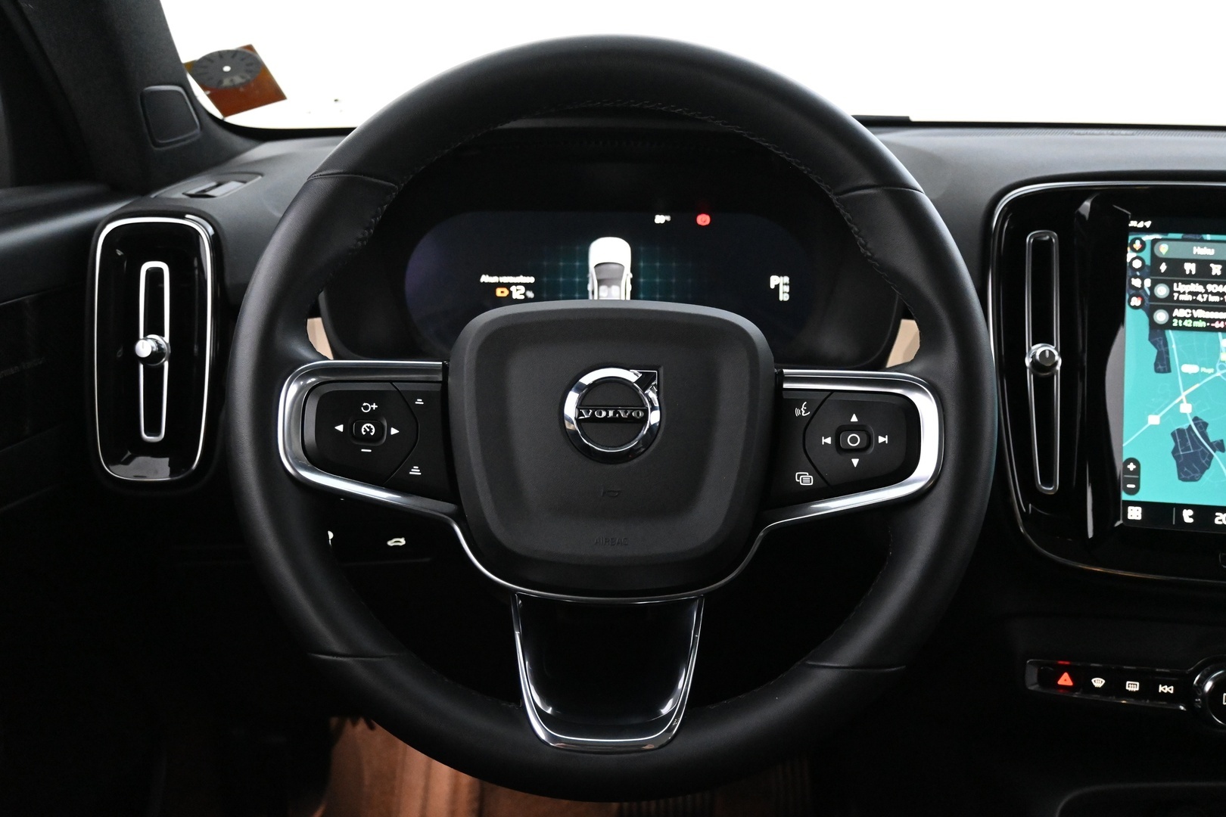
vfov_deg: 40.0
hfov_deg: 57.2
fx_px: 1124
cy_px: 408
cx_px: 613
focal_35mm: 33
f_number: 4
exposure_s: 1/40
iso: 6400
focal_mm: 22
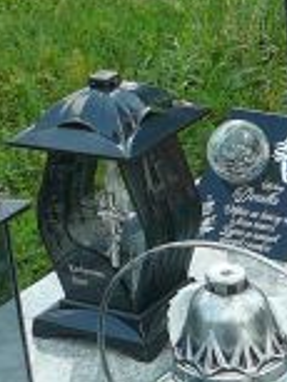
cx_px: 337
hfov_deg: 10.0
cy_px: 250
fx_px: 1612
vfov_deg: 13.5
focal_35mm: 146
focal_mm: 5.2
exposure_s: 1/250
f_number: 2.8
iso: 80
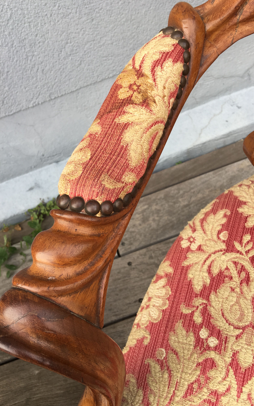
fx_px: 343
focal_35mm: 31
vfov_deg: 61.2
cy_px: 202
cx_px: 131
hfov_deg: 40.6
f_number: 2.2
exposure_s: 1/105
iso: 25
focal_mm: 4.15
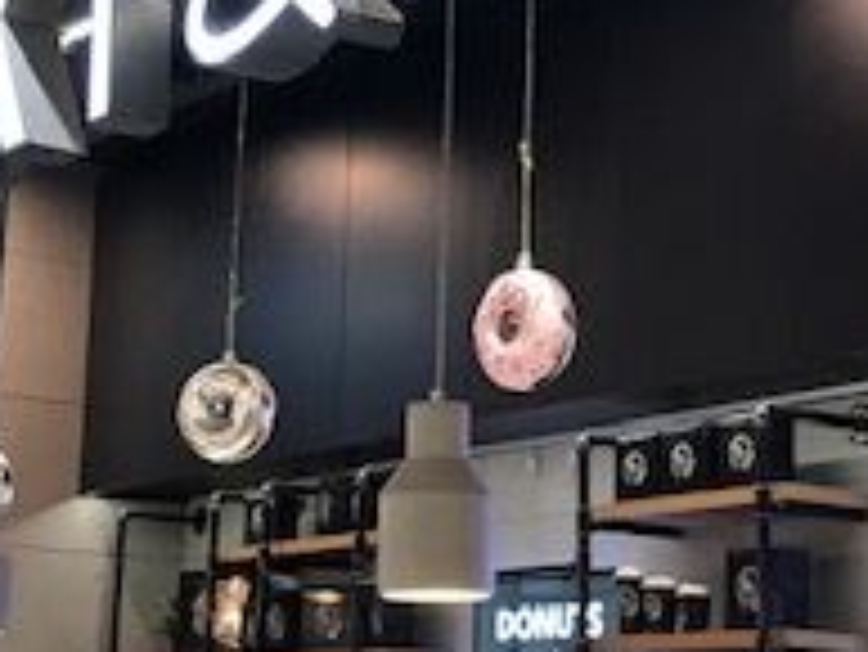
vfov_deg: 15.9
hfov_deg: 21.1
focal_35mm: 93
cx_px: 418
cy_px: 243
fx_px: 2333
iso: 32
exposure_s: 1/25
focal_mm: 3.99
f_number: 1.8
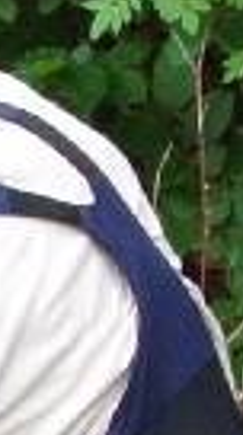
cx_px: -998
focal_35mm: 901
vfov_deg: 2.4
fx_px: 10372
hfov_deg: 1.3
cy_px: 732
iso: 125
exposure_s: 1/60
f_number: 5.6
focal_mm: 30
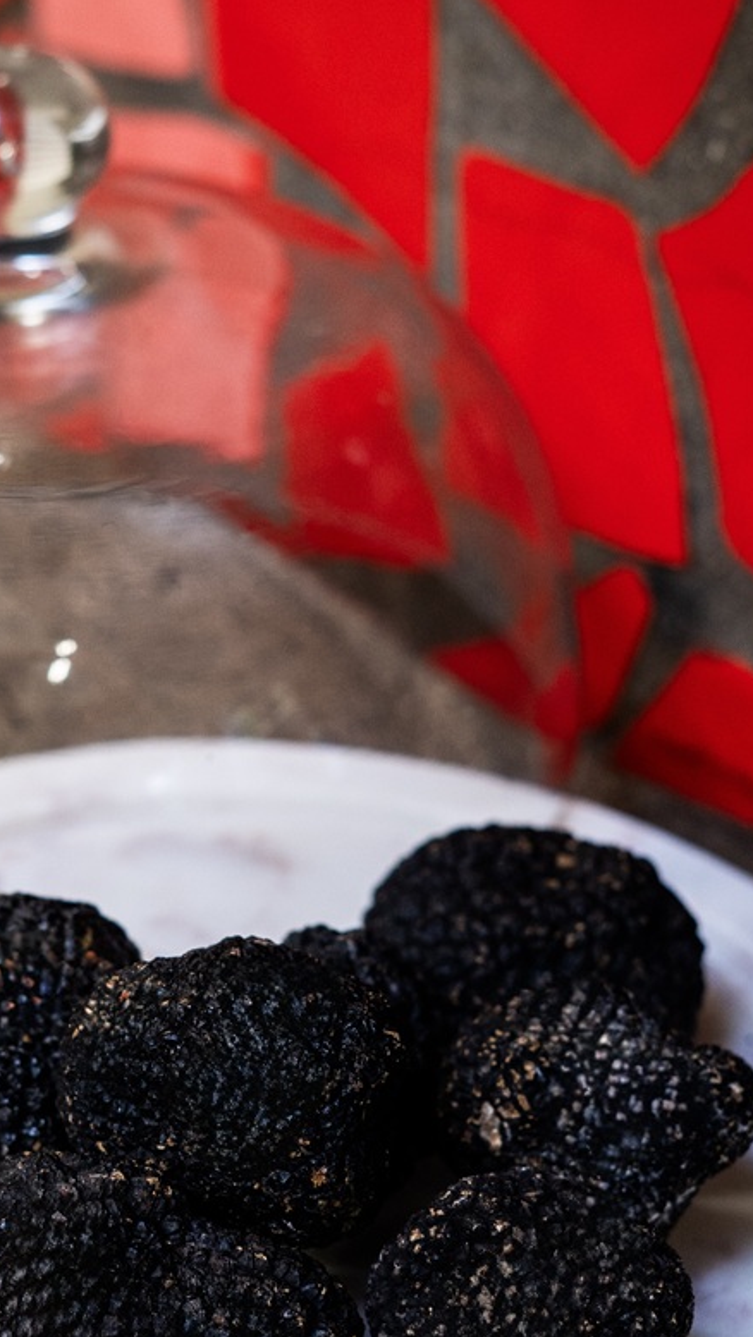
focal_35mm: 101
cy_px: 763
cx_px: 246
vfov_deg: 21.1
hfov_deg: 12.0
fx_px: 3583
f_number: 4.5
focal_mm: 50
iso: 1250
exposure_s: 1/320
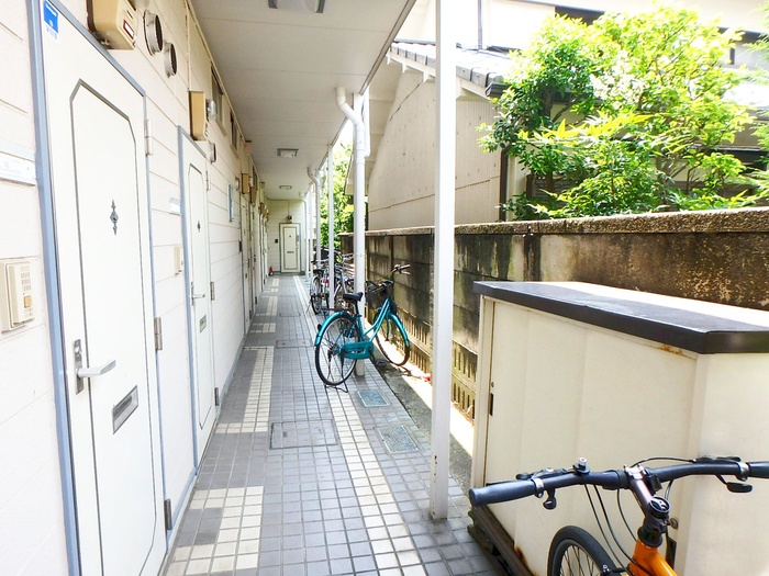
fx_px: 467
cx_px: 384
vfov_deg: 63.4
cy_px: 288
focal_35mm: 21
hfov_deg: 79.0
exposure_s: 1/160
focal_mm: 3.7
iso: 125
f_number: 3.5
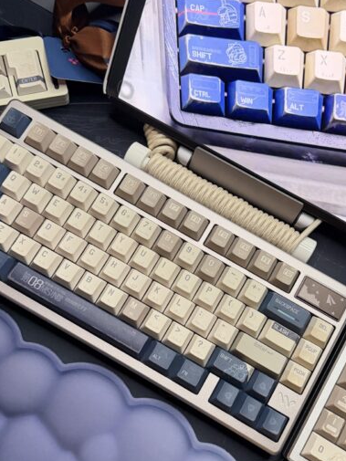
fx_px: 506
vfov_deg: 48.8
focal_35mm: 38
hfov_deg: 37.5
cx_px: 214
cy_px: 267
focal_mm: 6.76
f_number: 1.78
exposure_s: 1/60
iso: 500
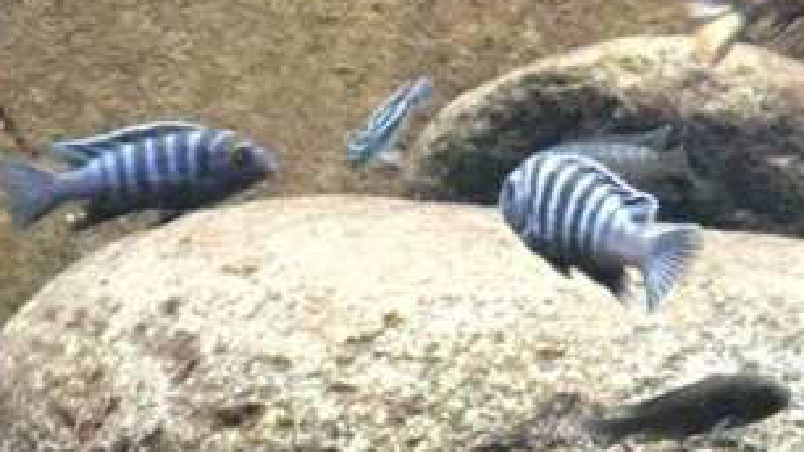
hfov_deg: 12.5
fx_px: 3517
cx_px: 1146
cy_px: 486
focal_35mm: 165
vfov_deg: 7.3
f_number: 2.2
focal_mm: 4.15
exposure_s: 1/30
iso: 125
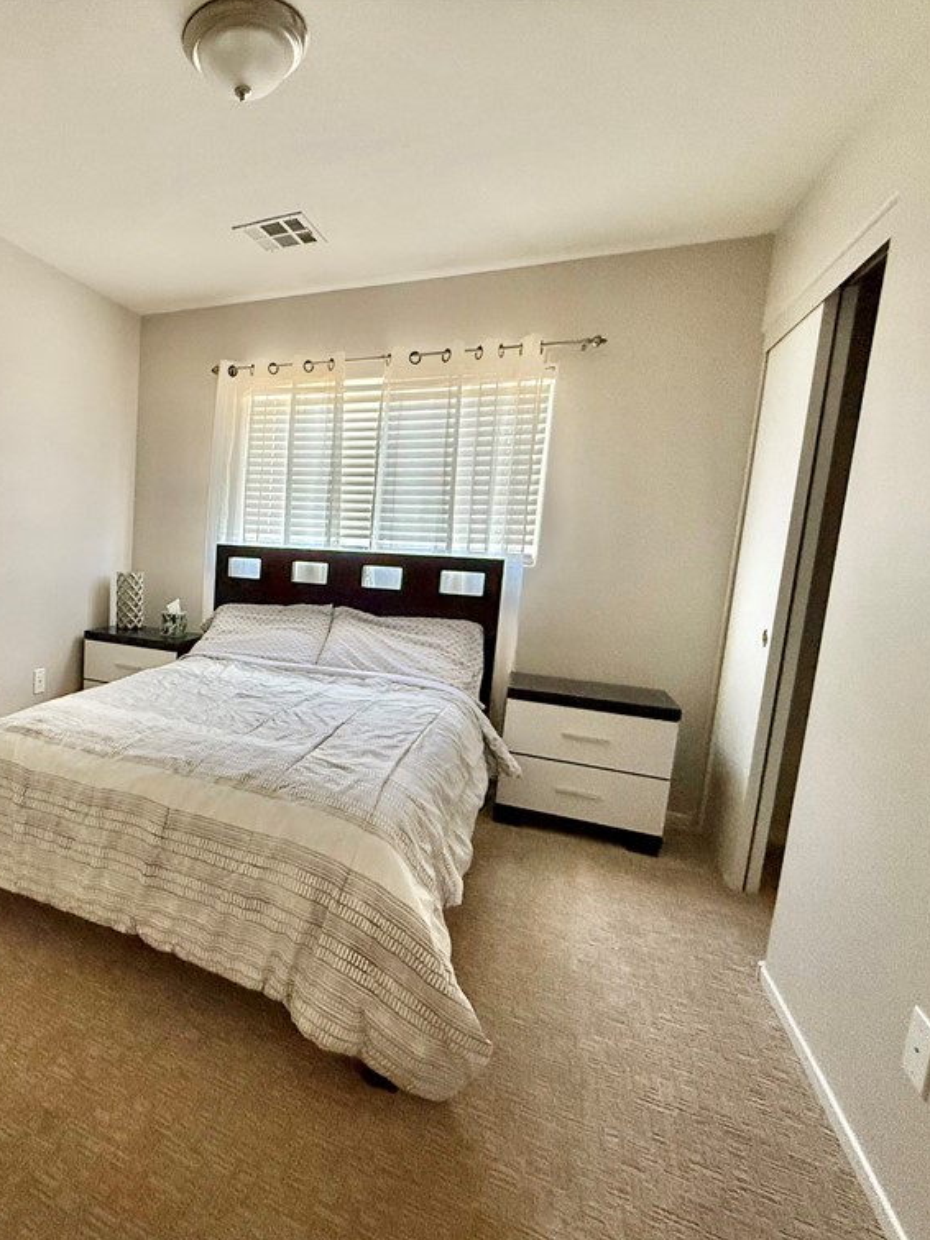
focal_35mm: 19
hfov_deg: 62.9
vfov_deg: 84.7
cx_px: 189
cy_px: 622
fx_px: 681
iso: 500
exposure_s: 1/60
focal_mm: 2.22
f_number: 2.2
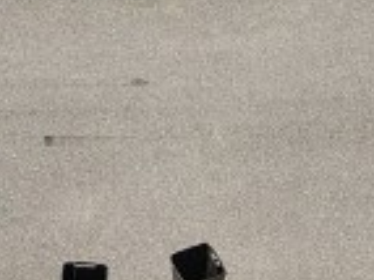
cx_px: 81
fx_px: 1857
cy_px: -547
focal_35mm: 172
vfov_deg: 7.6
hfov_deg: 11.5
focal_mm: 4.5
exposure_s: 1/725
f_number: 2.8
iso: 110
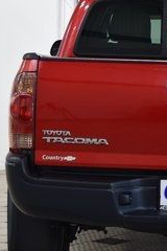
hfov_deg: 8.9
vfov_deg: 13.5
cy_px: 88
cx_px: 191
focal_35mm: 152
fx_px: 1058
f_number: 6.3
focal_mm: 38
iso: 500
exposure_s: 1/15
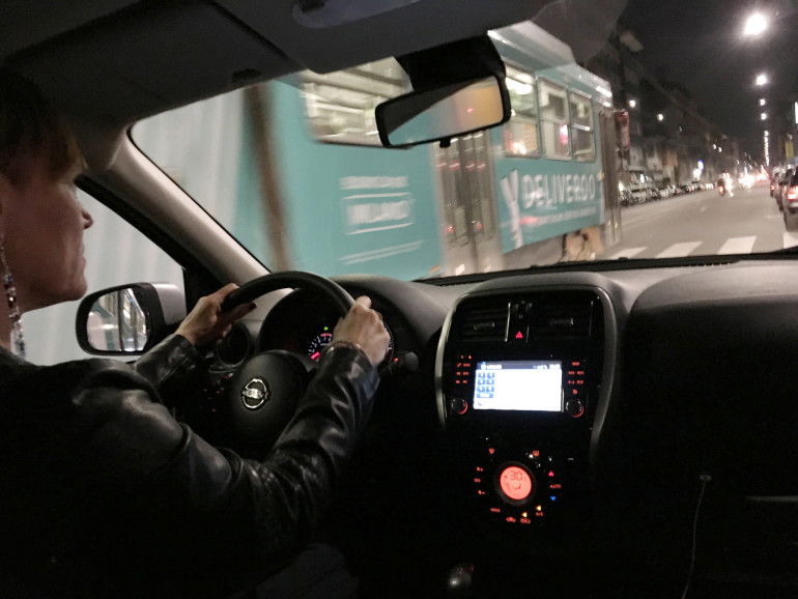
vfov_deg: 48.3
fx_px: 669
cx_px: 399
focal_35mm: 29
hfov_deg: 61.6
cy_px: 300
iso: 400
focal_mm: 4.15
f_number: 2.2
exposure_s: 1/17
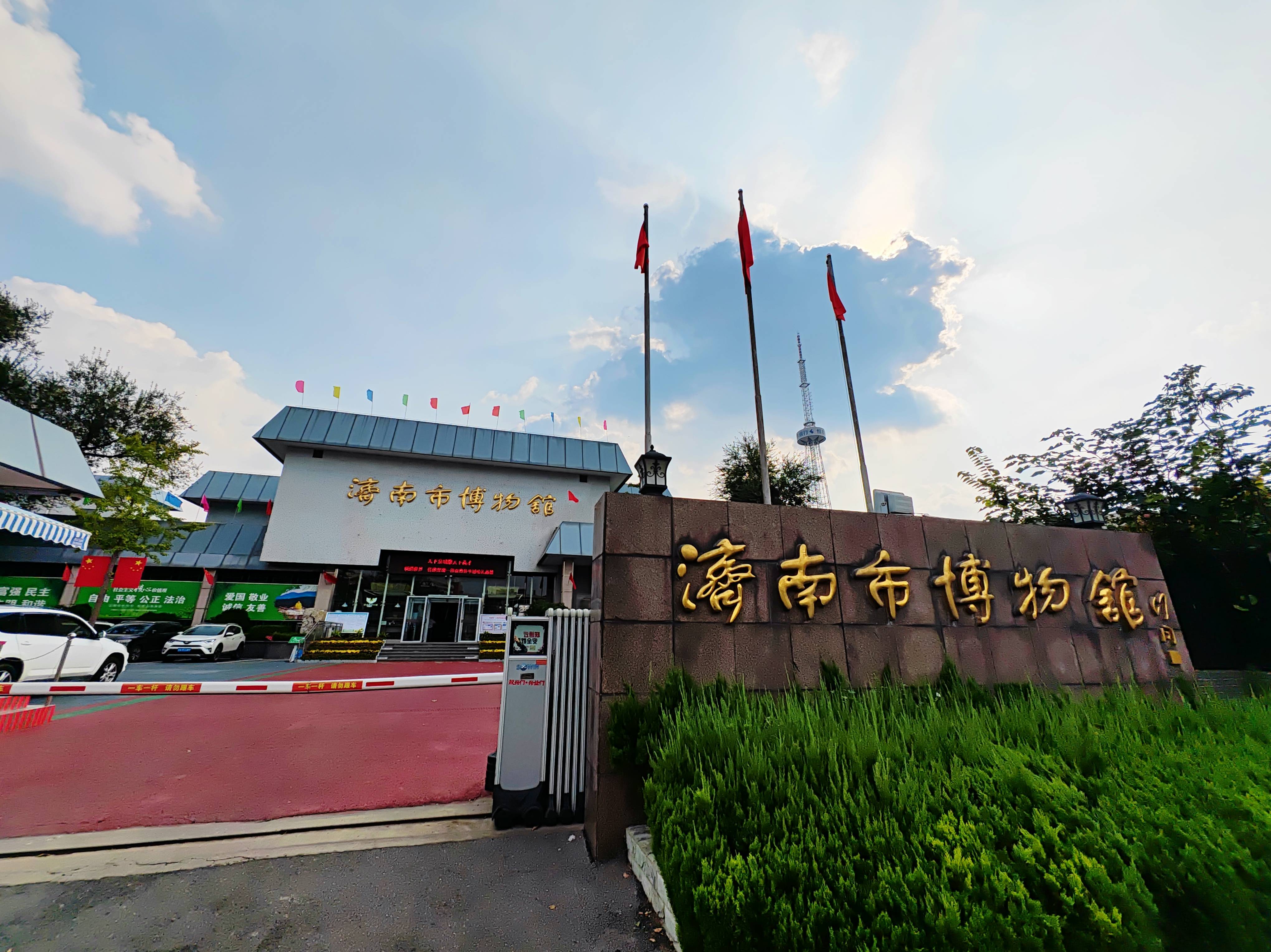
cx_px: 636
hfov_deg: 106.2
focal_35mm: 13
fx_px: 477
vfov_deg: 89.9
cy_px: 476
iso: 50
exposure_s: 1/1600
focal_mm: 1.82
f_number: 2
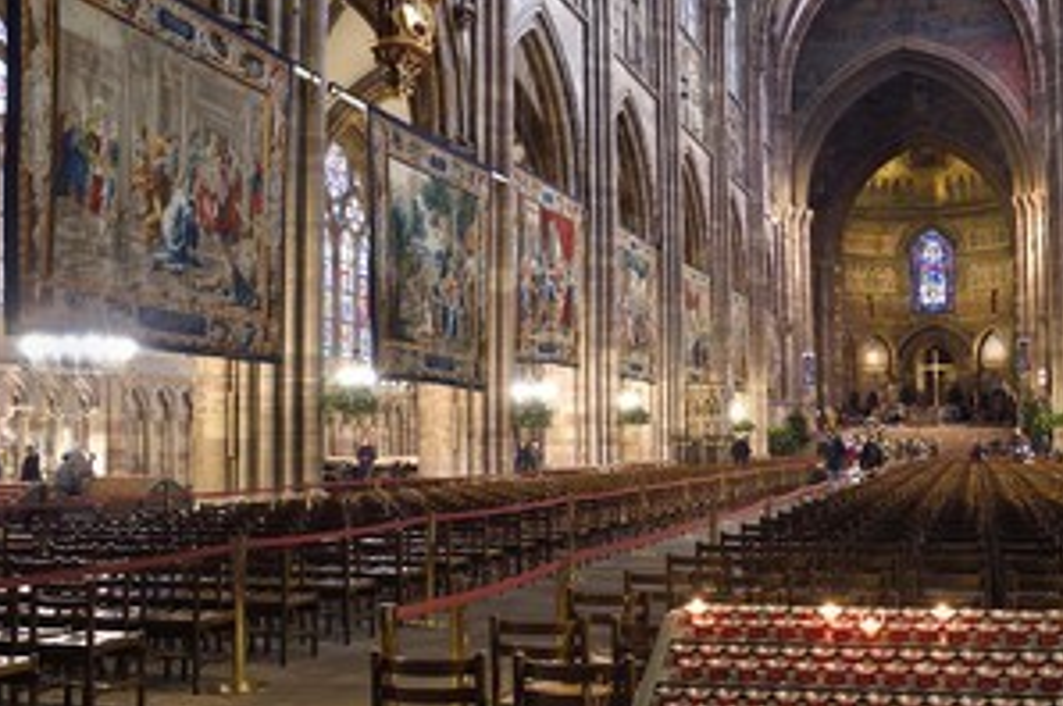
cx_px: 701
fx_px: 1209
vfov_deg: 32.5
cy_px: 378
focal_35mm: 41
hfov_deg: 46.8
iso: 1600
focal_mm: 29
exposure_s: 1/6
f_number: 5.6
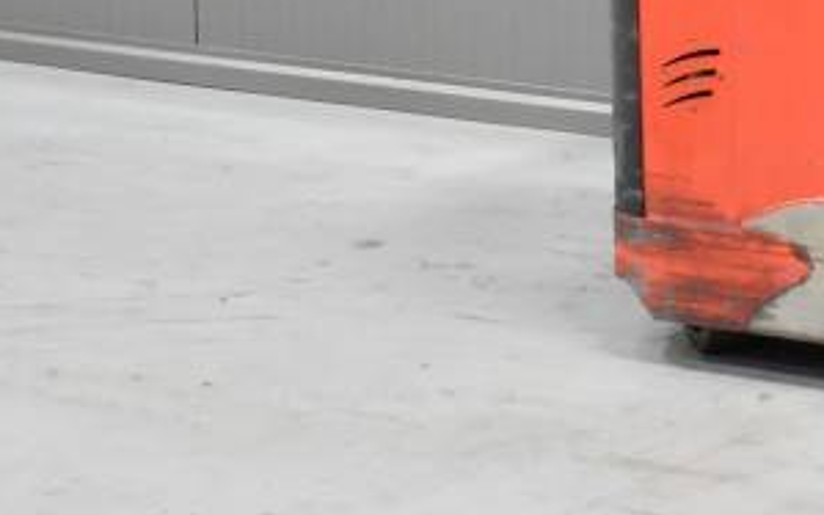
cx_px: 1270
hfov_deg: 14.4
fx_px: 3032
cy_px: -518
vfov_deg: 9.1
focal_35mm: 135
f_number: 5.6
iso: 1600
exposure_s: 1/40
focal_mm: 22
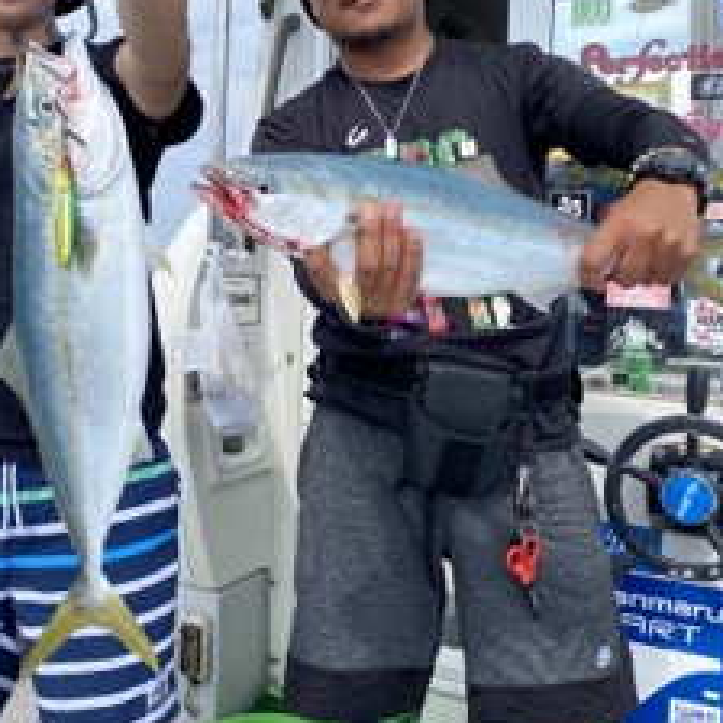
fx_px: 969
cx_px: 294
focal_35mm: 41
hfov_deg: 40.8
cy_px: 297
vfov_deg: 40.8
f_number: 1.8
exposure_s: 1/1838
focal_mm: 4.25
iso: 32
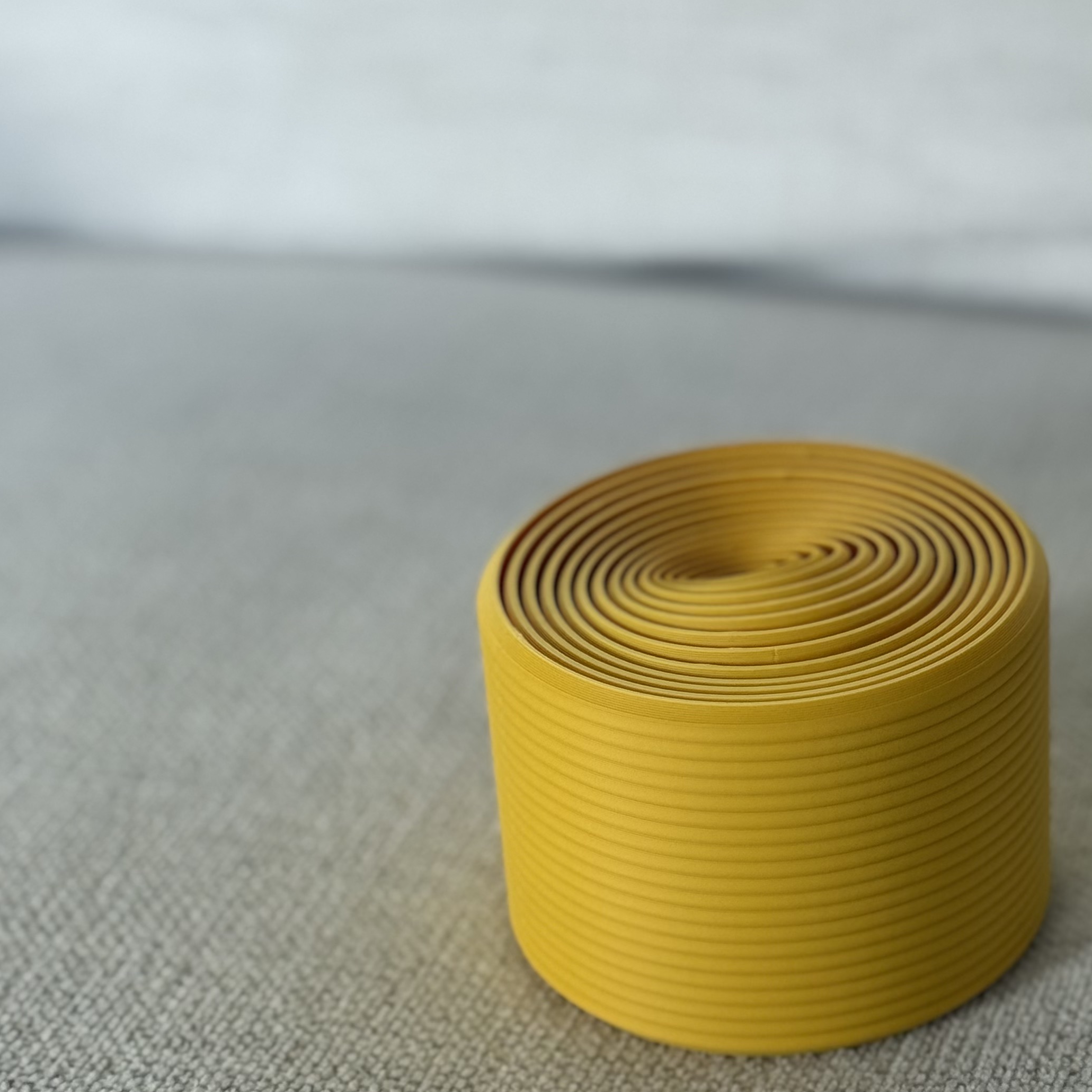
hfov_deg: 20.8
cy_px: 565
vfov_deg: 20.9
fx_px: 2962
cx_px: 749
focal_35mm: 83
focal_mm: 6.76
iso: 125
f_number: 1.78
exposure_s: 1/120
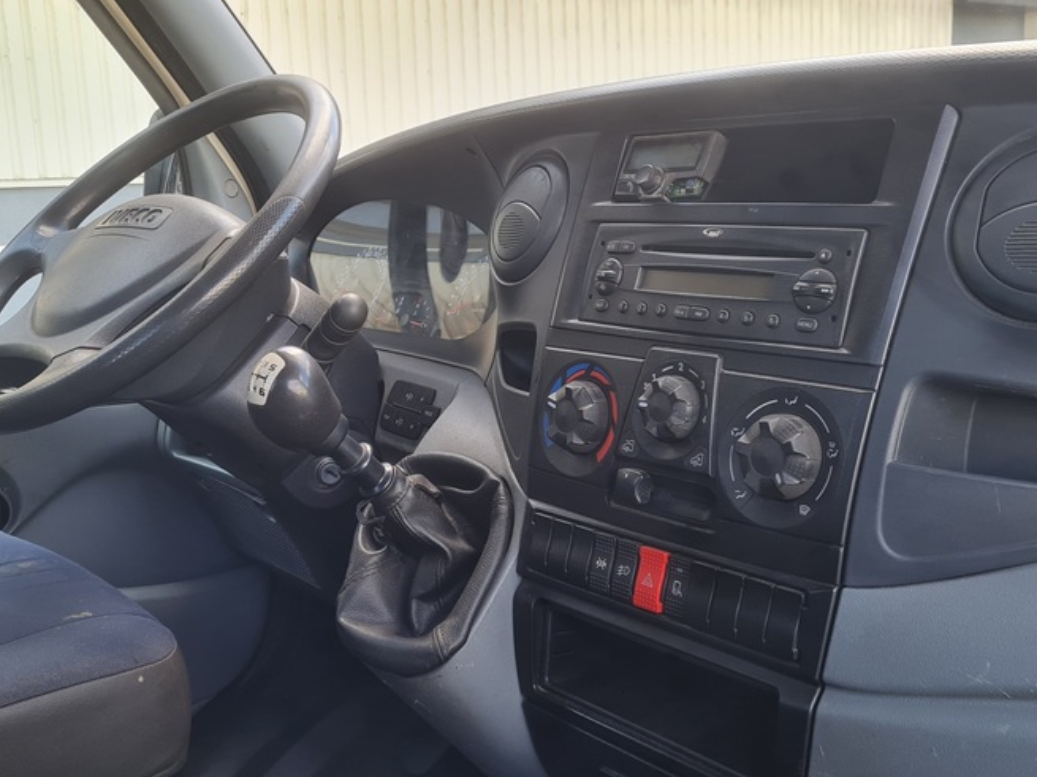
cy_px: 405
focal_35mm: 40
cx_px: 461
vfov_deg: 35.9
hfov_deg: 46.7
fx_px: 1198
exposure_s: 1/101
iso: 50
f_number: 1.8
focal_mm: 5.4
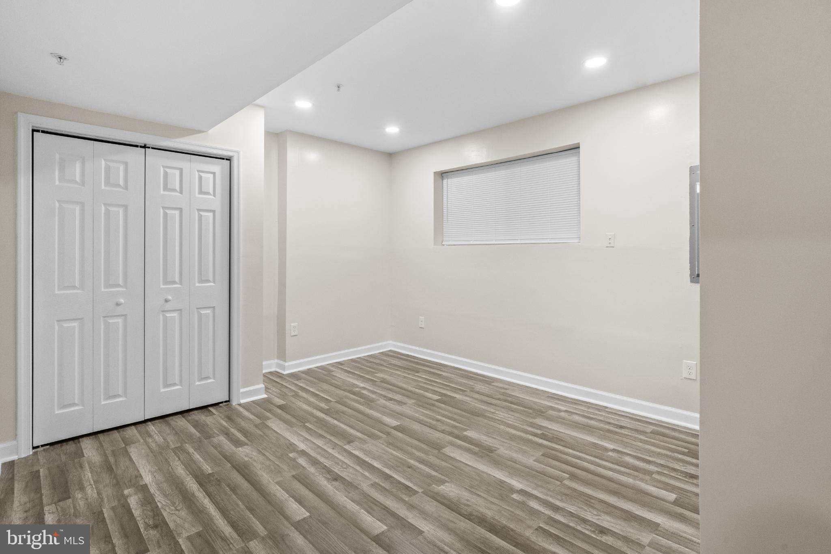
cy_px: 277
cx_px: 416
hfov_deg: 96.7
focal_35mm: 16
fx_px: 369
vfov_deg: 73.7
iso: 2500
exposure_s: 1/15
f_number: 9
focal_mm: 16
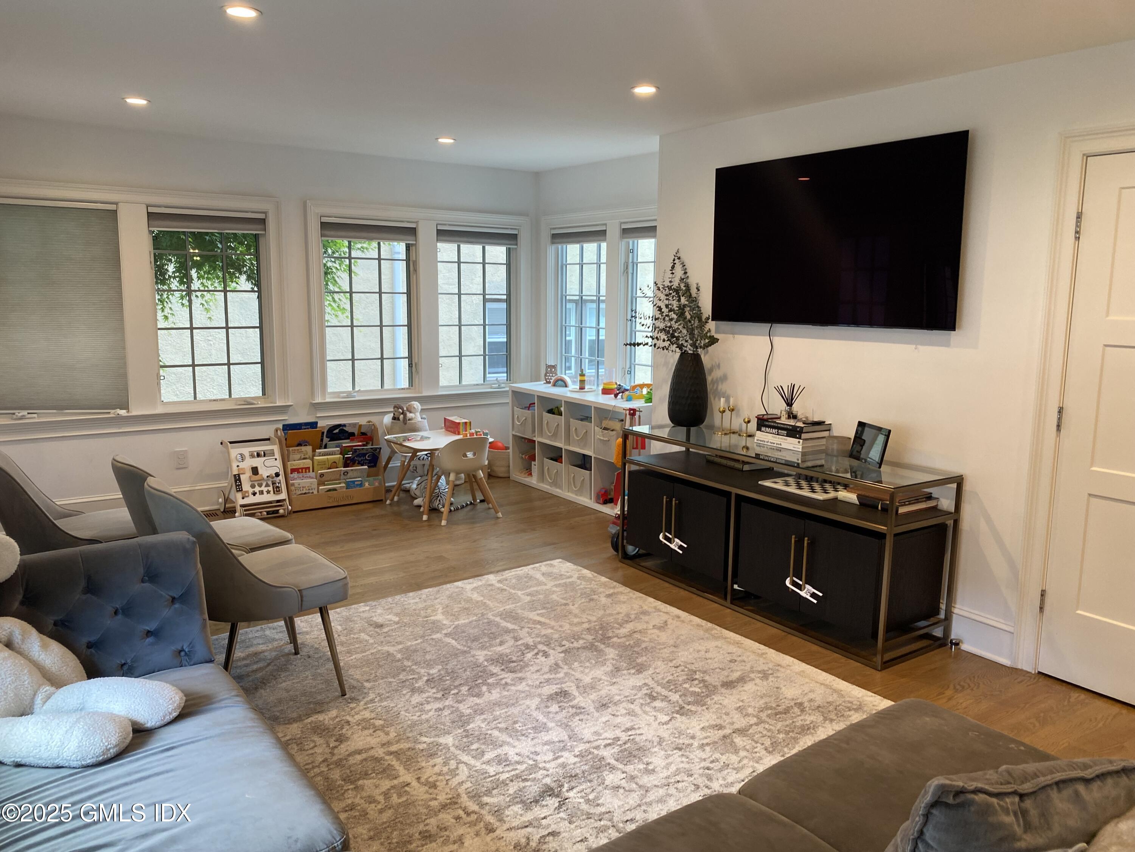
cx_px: 568
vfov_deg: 53.1
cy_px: 426
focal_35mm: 26
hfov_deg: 67.3
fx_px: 852
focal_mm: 4.25
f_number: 1.8
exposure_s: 1/60
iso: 80
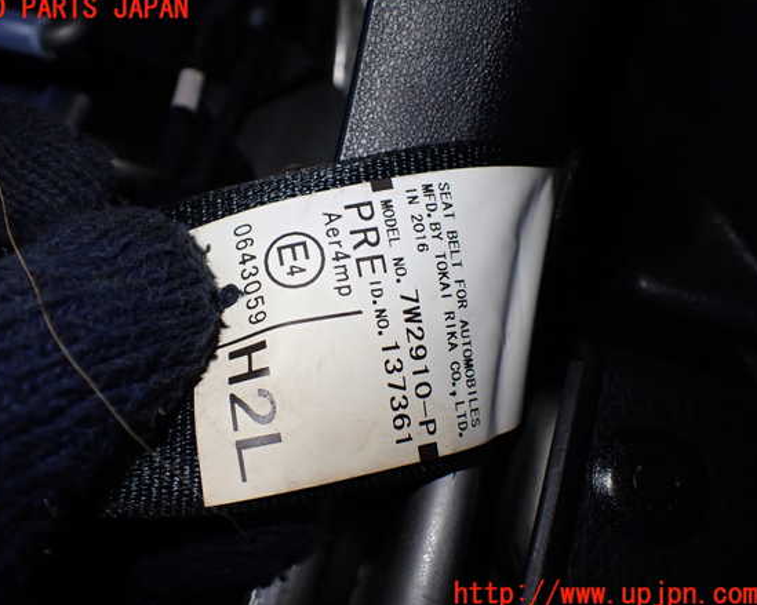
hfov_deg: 55.6
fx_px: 717
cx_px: 352
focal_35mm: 32
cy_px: 302
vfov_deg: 45.8
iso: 200
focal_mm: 5.4
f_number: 2.3
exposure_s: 1/125
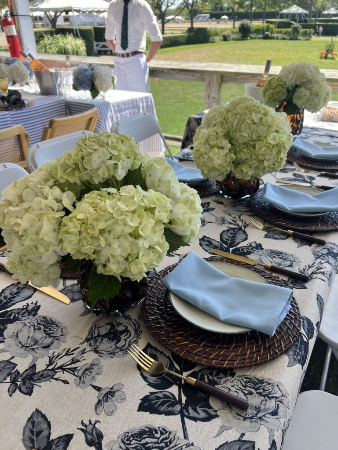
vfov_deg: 67.3
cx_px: 169
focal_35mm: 26
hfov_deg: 53.1
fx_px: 338
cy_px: 225
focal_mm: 5.7
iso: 50
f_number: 1.5
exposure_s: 1/709
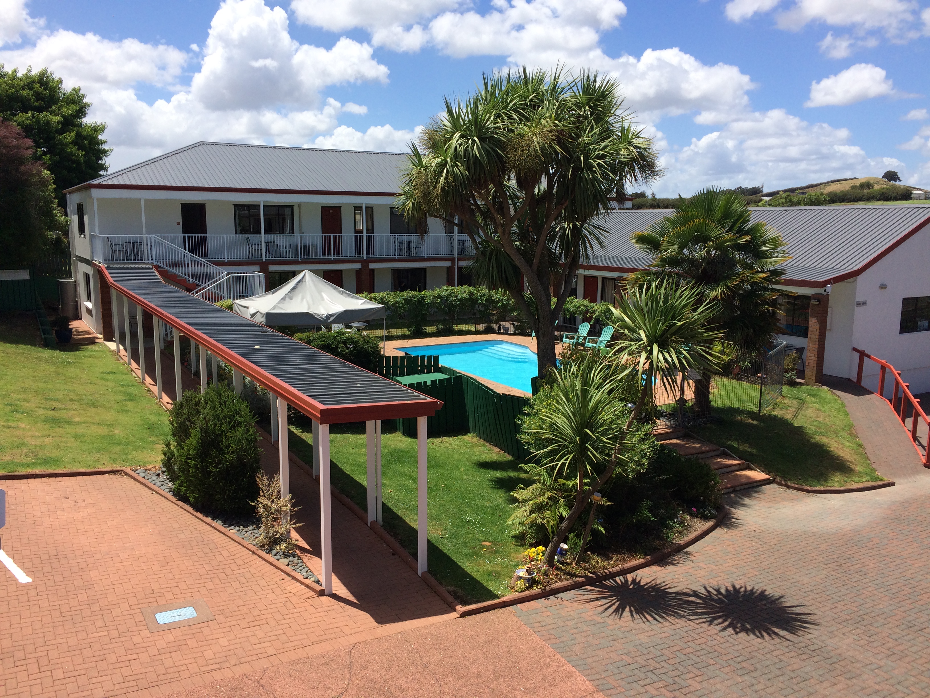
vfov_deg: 48.2
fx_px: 779
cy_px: 349
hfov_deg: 61.7
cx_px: 465
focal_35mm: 29
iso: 32
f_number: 2.2
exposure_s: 1/2564
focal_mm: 4.15
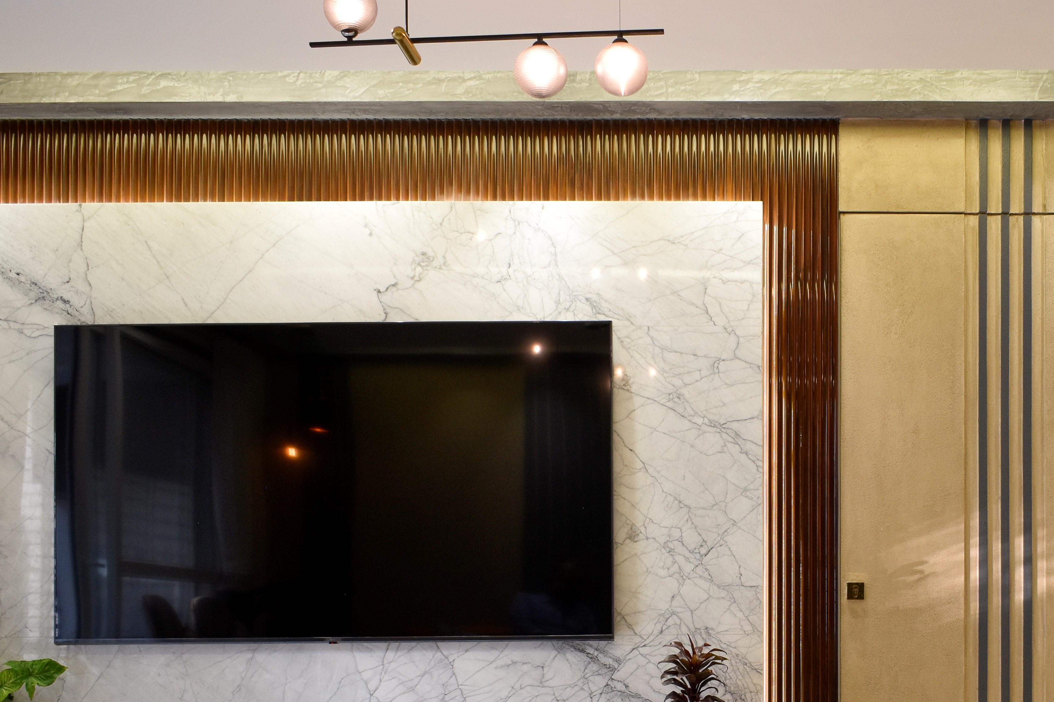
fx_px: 1405
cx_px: 748
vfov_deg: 27.5
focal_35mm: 48
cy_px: 561
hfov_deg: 40.3
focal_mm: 18
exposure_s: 1/80
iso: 400
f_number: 4.5
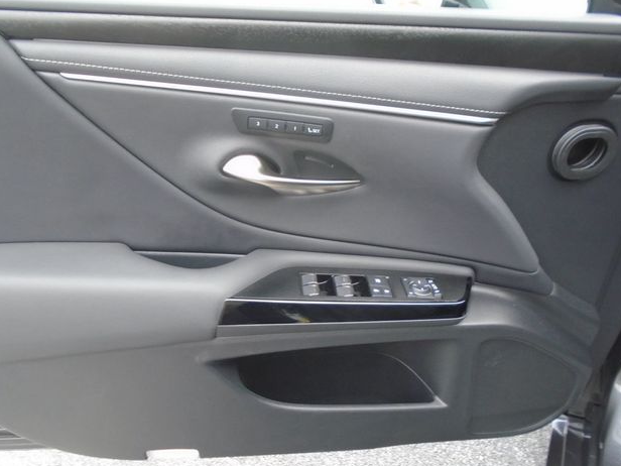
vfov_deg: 51.4
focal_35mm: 27
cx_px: 303
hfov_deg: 65.3
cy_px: 237
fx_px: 484
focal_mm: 4.6
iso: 200
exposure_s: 1/30
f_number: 3.2
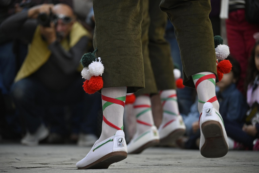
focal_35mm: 225
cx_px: 130
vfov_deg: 6.1
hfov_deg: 9.2
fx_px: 1618
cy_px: 86
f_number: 5.3
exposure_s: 1/400
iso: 400
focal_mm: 150
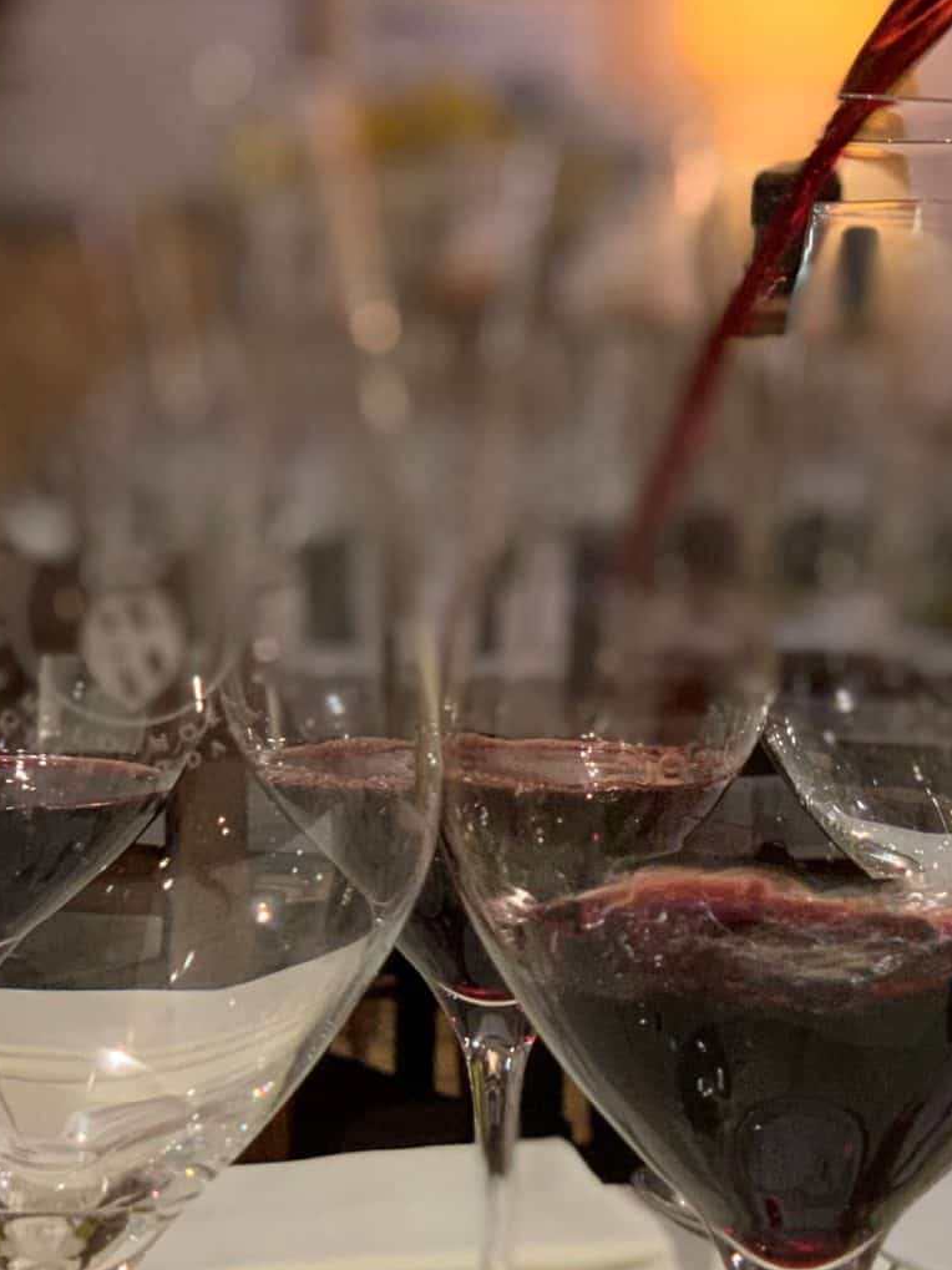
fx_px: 3594
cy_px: 872
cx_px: 804
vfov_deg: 20.0
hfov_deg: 15.0
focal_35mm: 98
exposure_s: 1/50
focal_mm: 6
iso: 400
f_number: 2.4
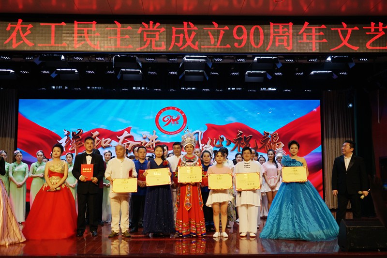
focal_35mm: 40
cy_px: 129
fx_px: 430
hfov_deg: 48.5
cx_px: 194
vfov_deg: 33.4
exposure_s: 1/160
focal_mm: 40
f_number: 4.5
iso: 320
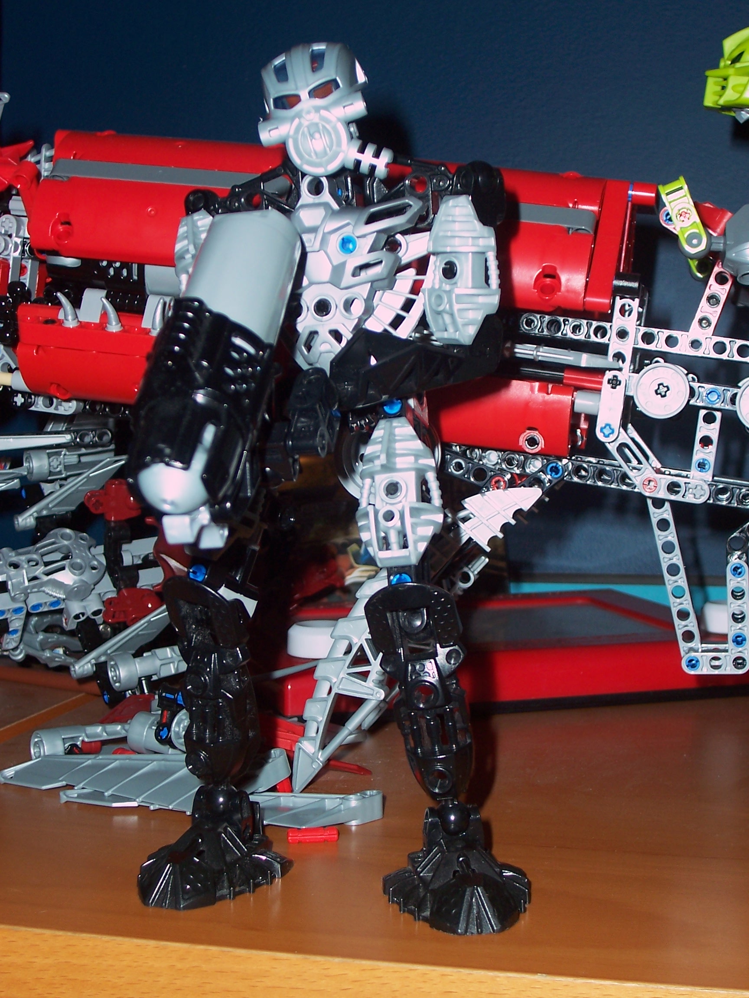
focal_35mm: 53
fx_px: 1529
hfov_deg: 27.5
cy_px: 499
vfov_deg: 36.2
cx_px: 374
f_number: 3.4
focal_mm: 8.6
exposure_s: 1/60
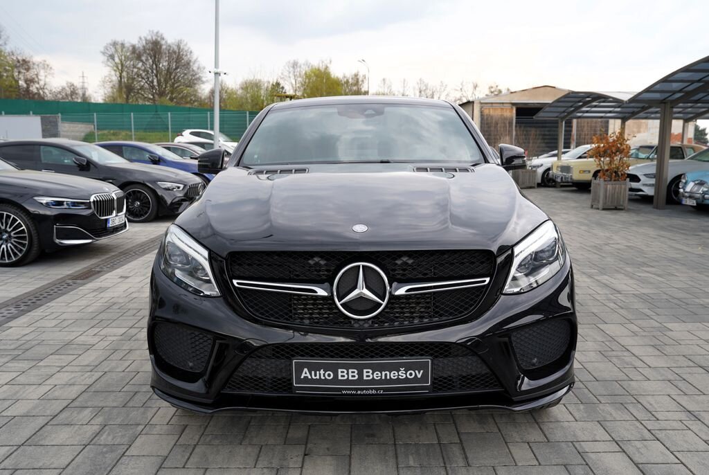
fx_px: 572
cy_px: 238
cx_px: 354
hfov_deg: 63.6
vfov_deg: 45.1
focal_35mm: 29
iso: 100
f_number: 4.5
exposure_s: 1/80
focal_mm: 29
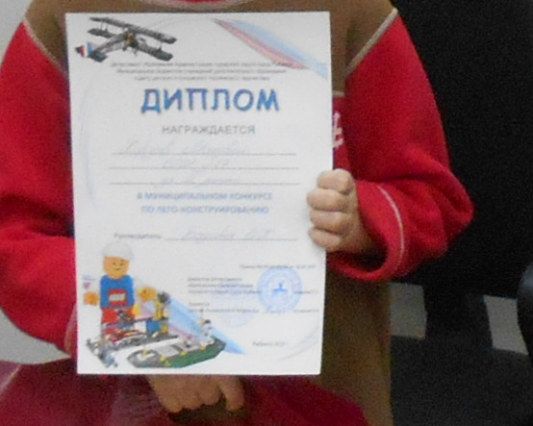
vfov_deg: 9.2
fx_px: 2634
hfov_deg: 11.3
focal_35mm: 167
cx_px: 700
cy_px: 264
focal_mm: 4.7
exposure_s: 1/50
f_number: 3.4
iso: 400
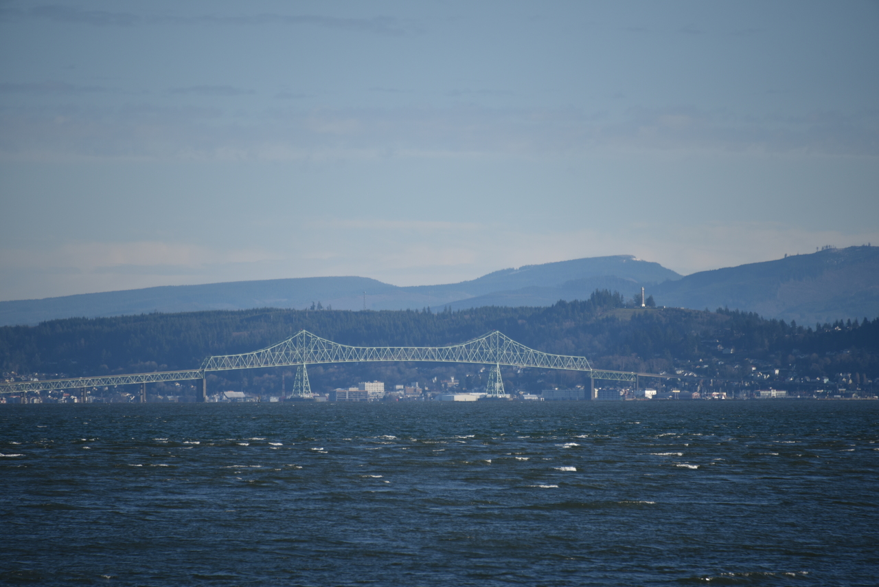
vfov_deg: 4.6
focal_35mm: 300
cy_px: 294
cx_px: 440
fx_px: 7326
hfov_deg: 6.9
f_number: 5.6
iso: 110
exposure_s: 1/640
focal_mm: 300
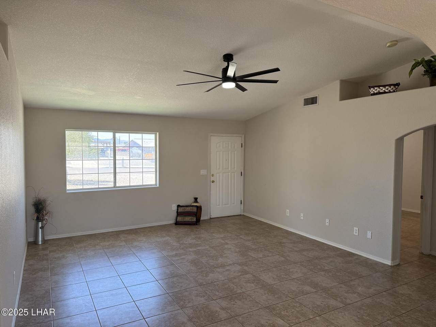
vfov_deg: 56.8
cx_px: 218
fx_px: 302
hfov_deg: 71.6
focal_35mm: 24
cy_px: 164
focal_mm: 6.76
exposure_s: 1/240
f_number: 1.78
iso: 160
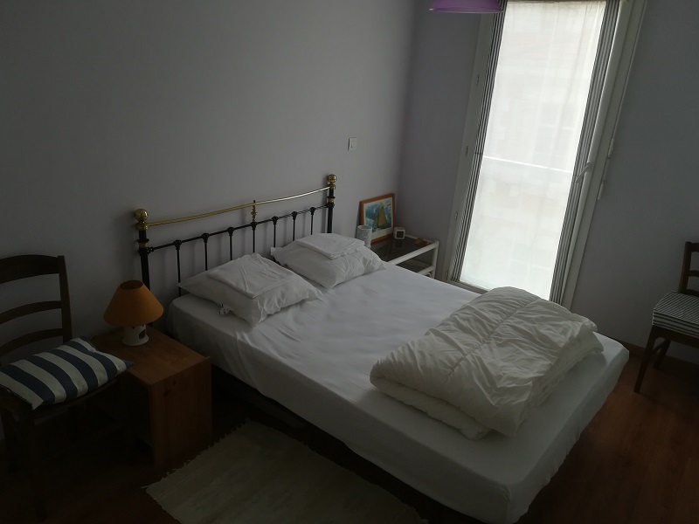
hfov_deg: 67.3
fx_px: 525
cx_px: 350
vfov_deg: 53.1
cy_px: 262
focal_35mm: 26
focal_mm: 3.83
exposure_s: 1/33.3
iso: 64
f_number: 2.2
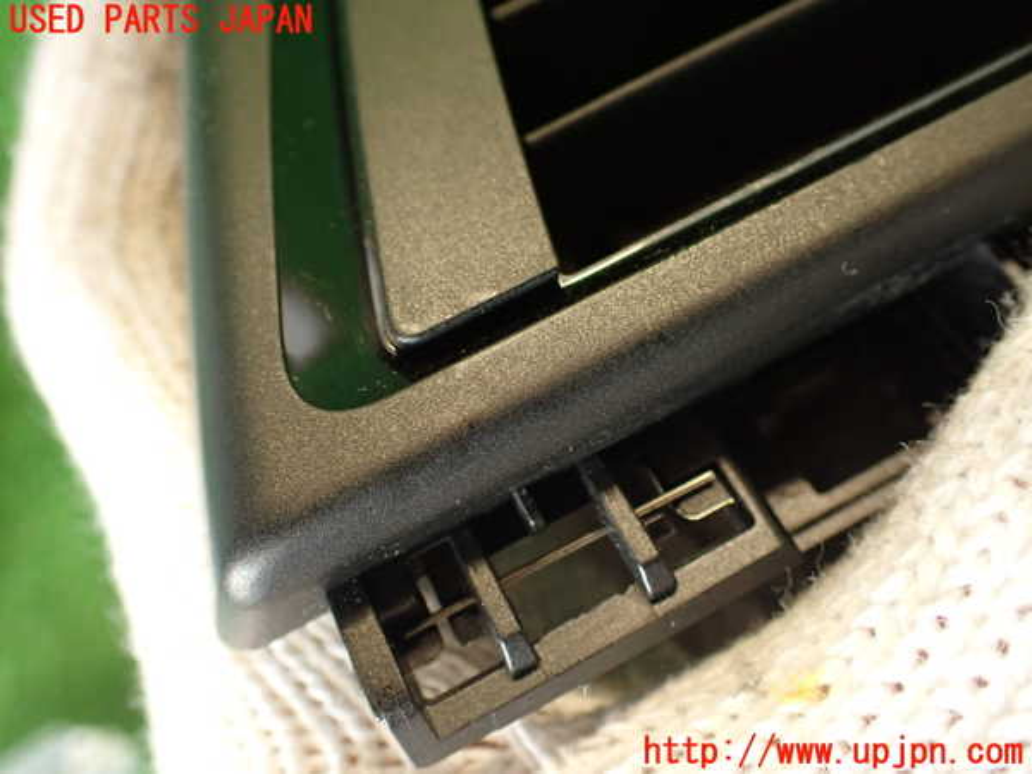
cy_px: 387
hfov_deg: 56.8
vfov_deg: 44.2
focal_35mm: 32
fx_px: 954
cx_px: 516
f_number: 2.4
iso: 250
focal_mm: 5.79
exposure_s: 1/30
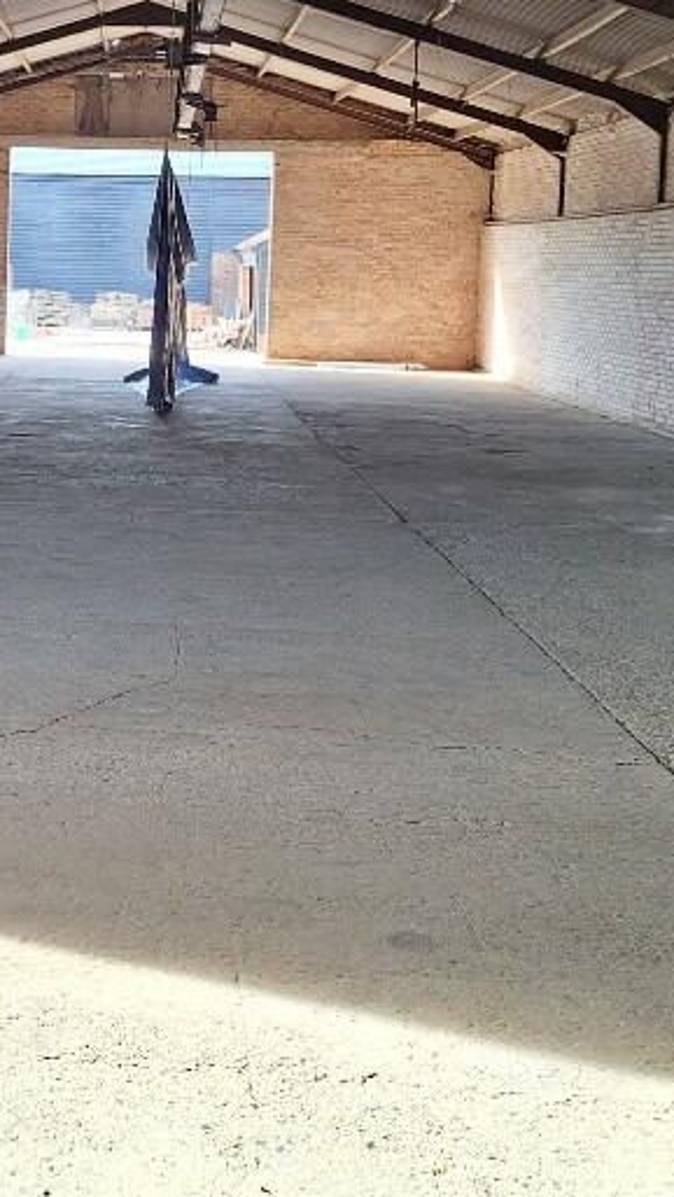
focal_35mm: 50
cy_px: 317
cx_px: 19
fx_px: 1587
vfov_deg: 40.3
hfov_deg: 23.1
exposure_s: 1/120
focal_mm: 5.54
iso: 64
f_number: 1.8
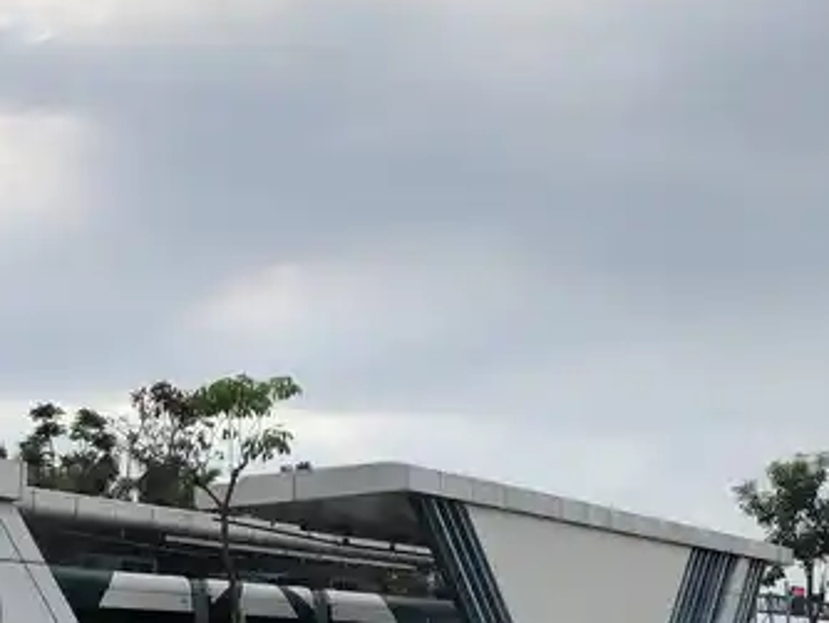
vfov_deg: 21.7
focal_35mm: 67
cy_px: 499
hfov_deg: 28.3
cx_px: 149
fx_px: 1606
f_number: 1.8
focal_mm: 4
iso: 20
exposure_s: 1/1033
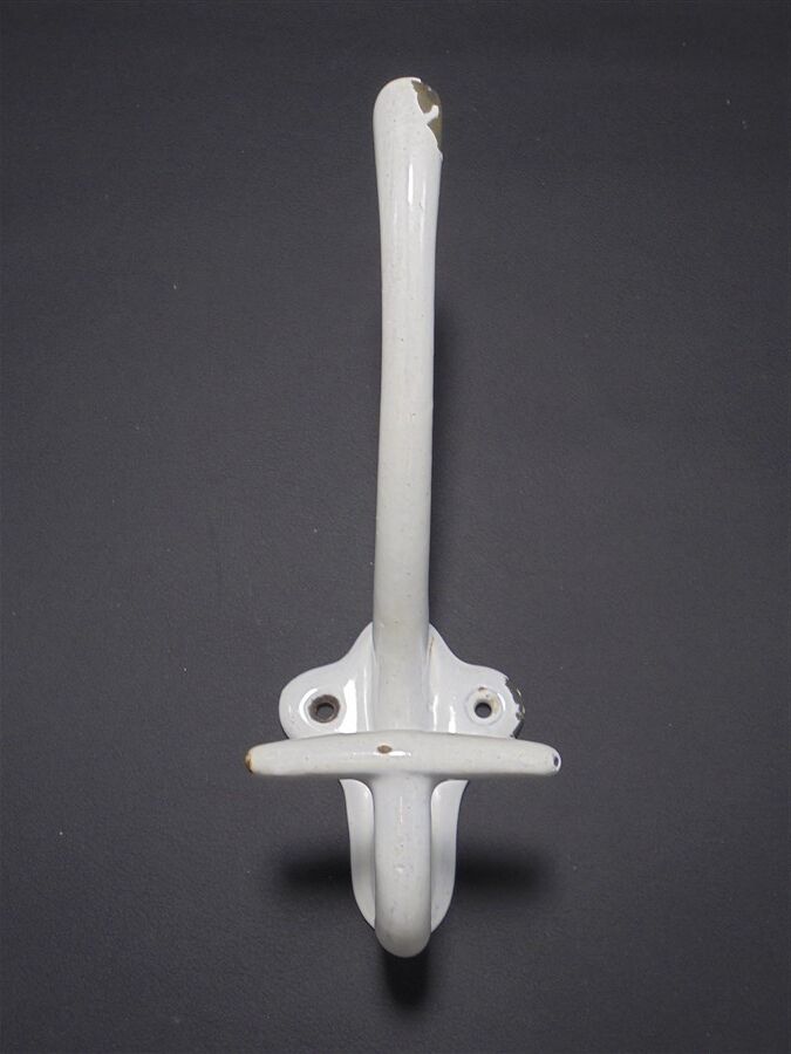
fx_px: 1158
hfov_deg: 37.7
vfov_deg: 49.0
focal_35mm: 38
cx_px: 396
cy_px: 527
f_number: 4.2
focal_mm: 6.9
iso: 100
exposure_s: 1/30
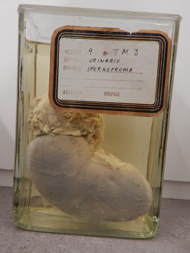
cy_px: 126
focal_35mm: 28
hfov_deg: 49.7
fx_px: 205
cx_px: 95
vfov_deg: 63.4
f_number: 3.5
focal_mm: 5
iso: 200
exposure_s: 1/30
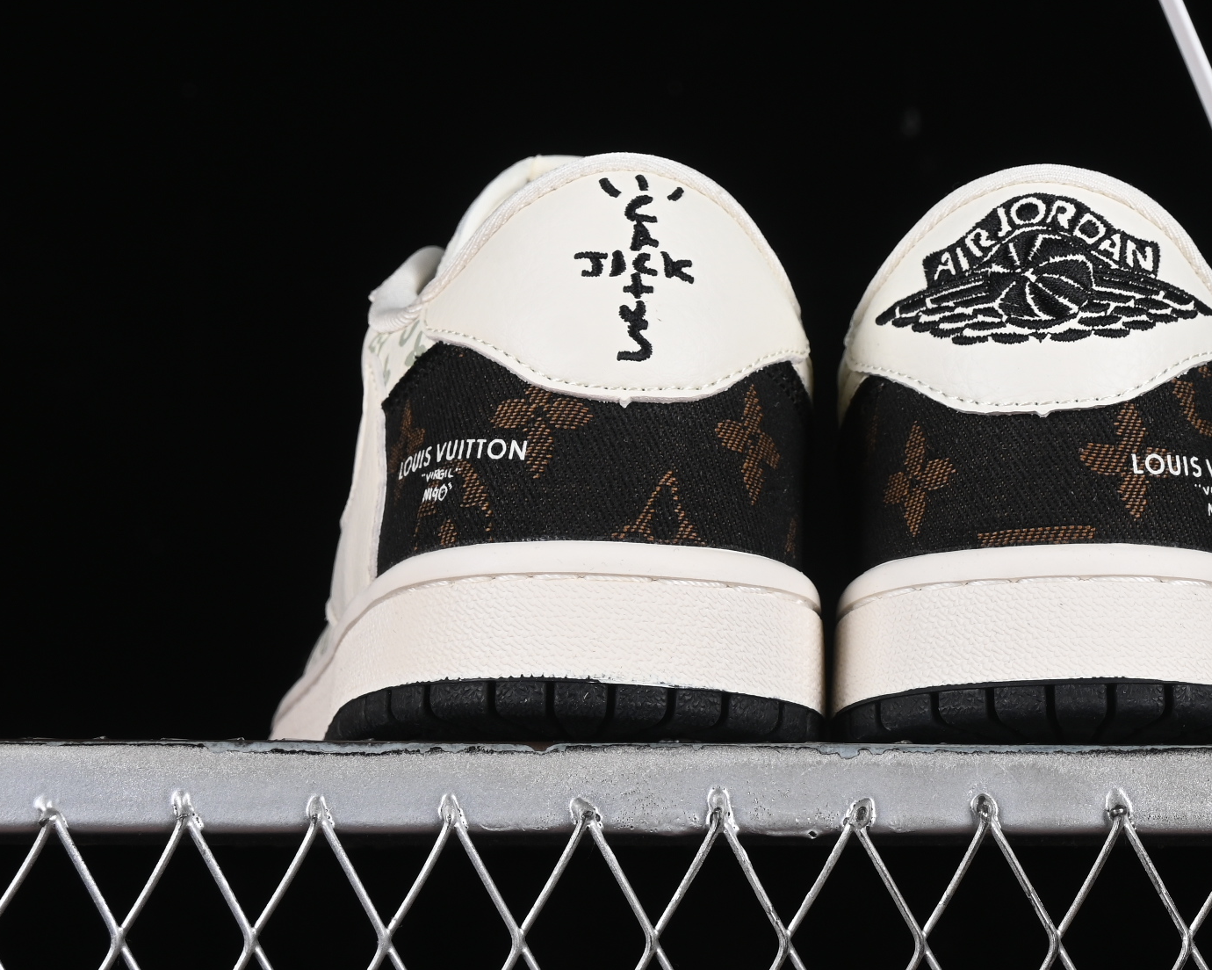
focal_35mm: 142
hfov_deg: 13.5
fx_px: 5094
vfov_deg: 10.8
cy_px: 227
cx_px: 869
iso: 160
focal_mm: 50
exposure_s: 1/80
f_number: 8
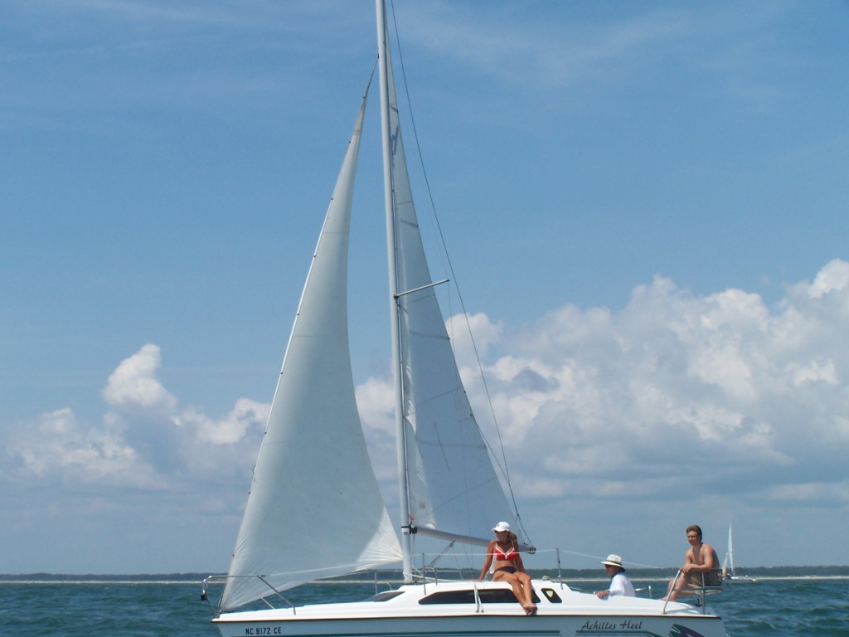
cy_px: 318
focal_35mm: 75
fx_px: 1839
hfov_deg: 26.0
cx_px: 424
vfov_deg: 19.6
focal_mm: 12.4
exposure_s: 1/500
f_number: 6.3
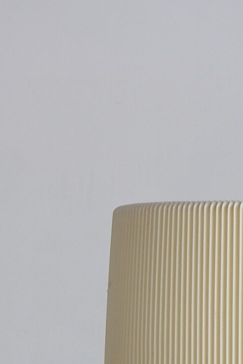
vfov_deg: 16.9
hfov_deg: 11.1
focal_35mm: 121
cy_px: 108
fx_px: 1225
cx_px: 292
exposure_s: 1/60
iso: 400
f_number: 5.6
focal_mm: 30
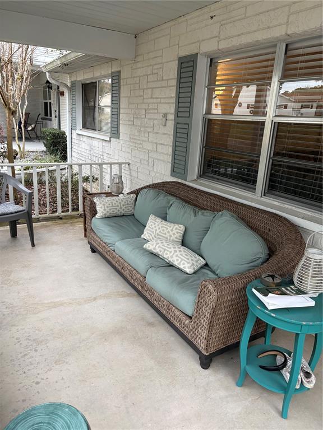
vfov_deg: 67.3
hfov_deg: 53.1
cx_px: 162
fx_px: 323
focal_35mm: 26
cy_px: 215
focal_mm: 5.96
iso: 125
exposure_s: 1/87
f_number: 1.6
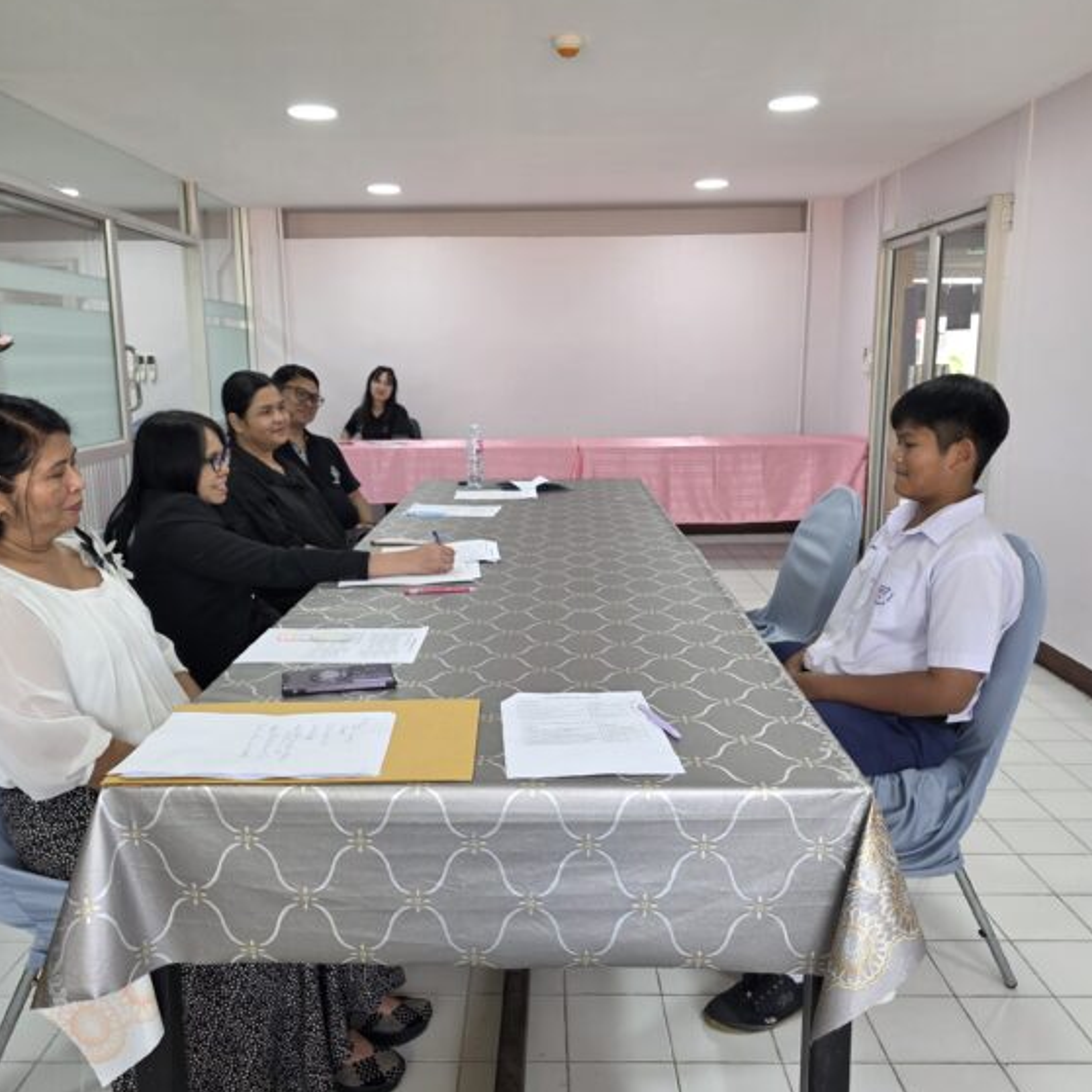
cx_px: 517
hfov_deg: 57.3
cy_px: 536
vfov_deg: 57.3
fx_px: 999
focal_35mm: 28
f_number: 1.7
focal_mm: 6.3
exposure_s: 1/100
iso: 64
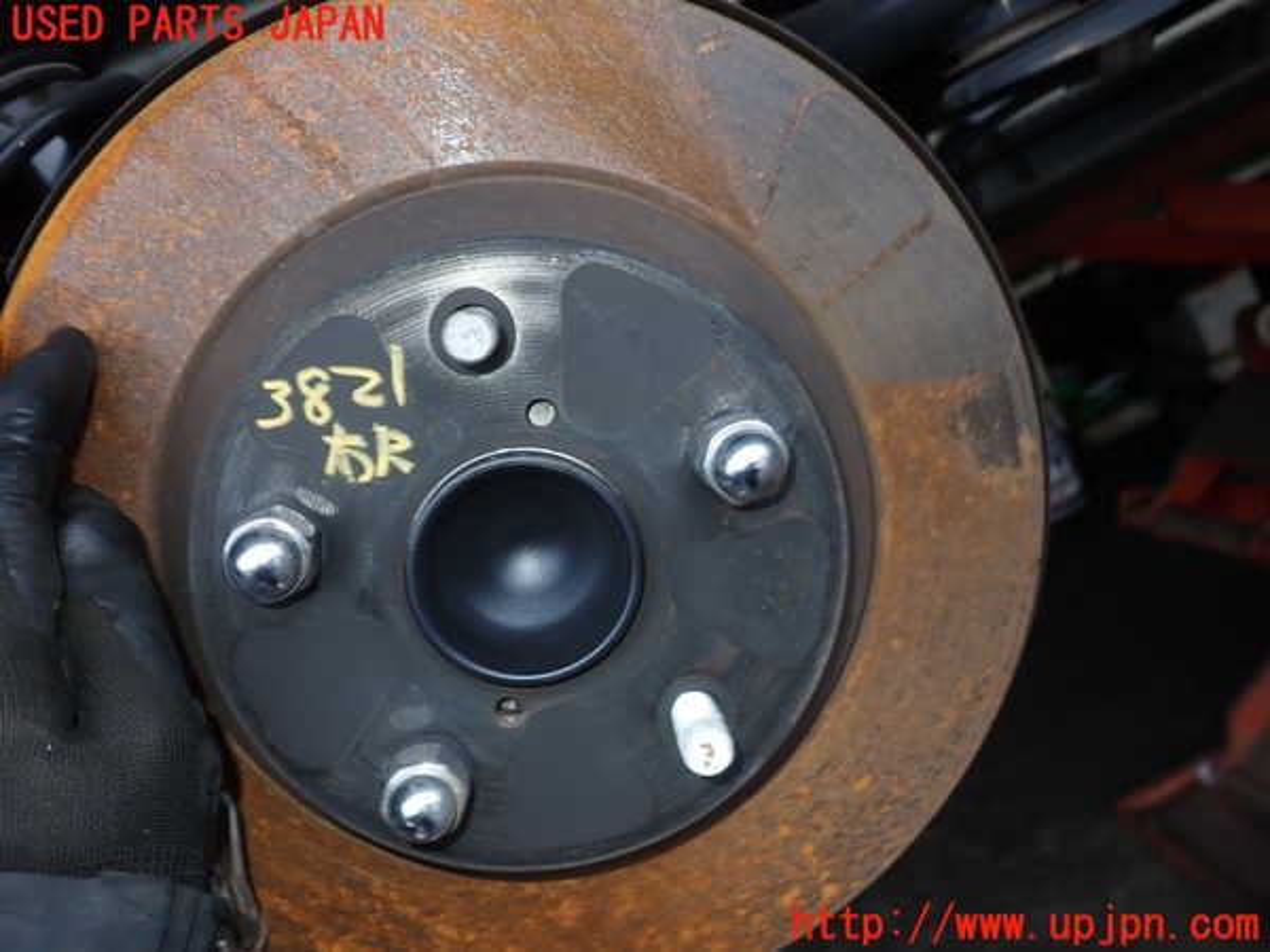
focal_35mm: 30
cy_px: 476
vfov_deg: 46.8
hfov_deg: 60.0
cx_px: 635
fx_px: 1101
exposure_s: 1/30
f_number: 6.3
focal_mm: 5.4
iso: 100
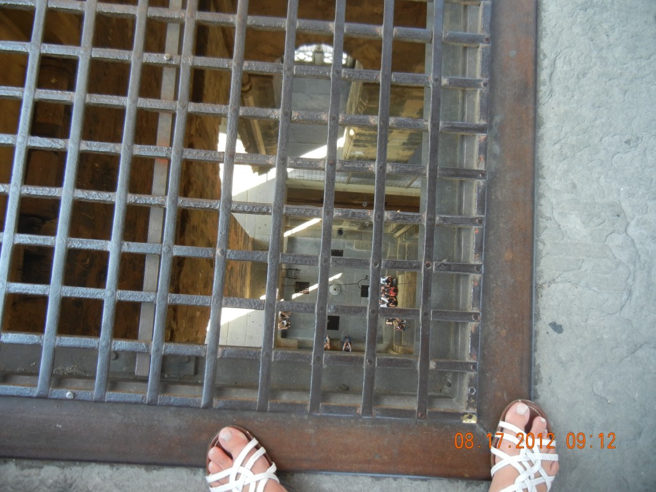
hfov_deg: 60.0
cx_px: 328
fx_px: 569
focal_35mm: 30
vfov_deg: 46.8
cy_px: 246
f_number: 3.5
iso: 161
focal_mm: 5.4
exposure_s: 1/62.8
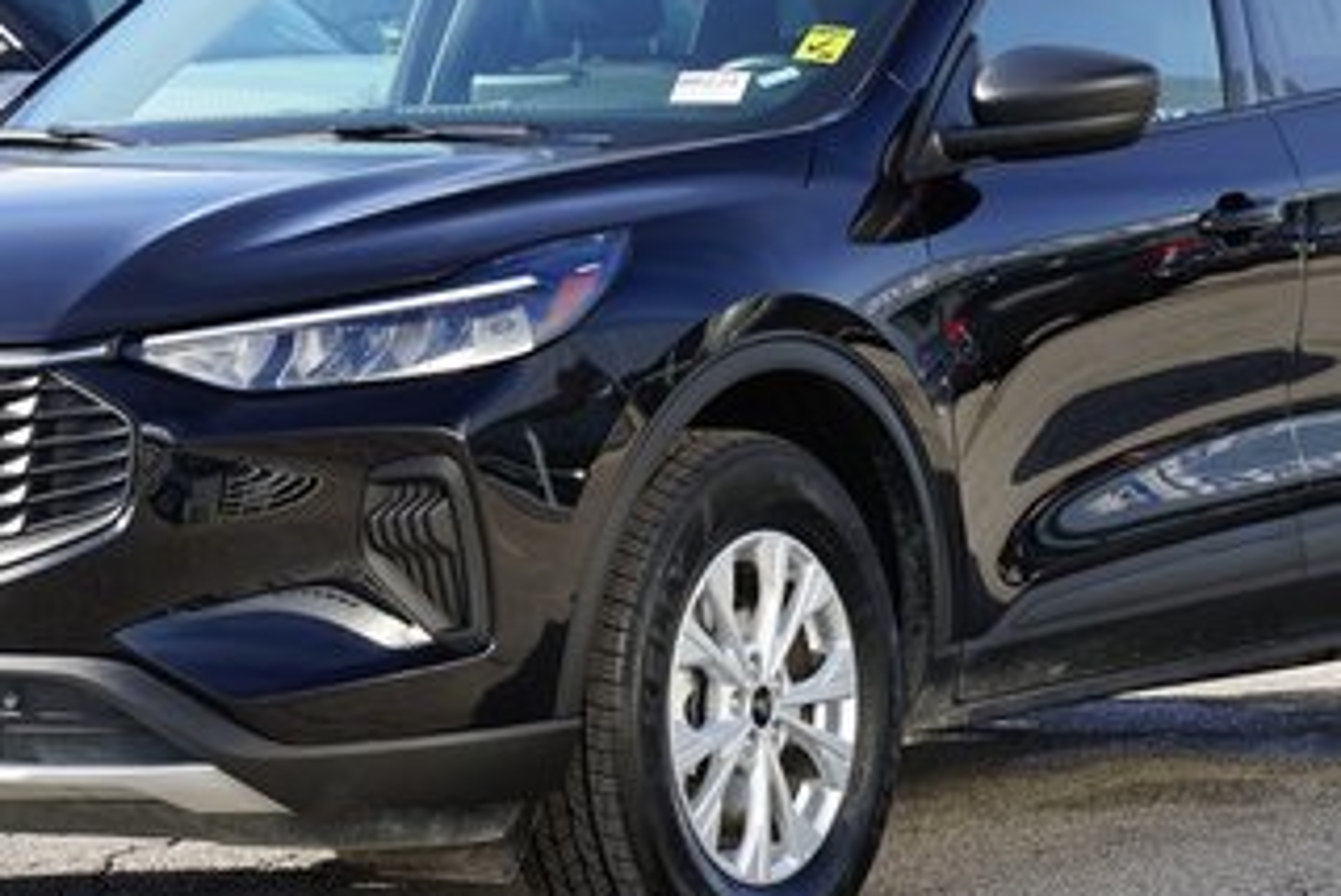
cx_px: 570
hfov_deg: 13.0
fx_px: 5891
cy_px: 278
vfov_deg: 8.7
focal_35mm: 158
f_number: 9
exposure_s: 1/100
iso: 100
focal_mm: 79
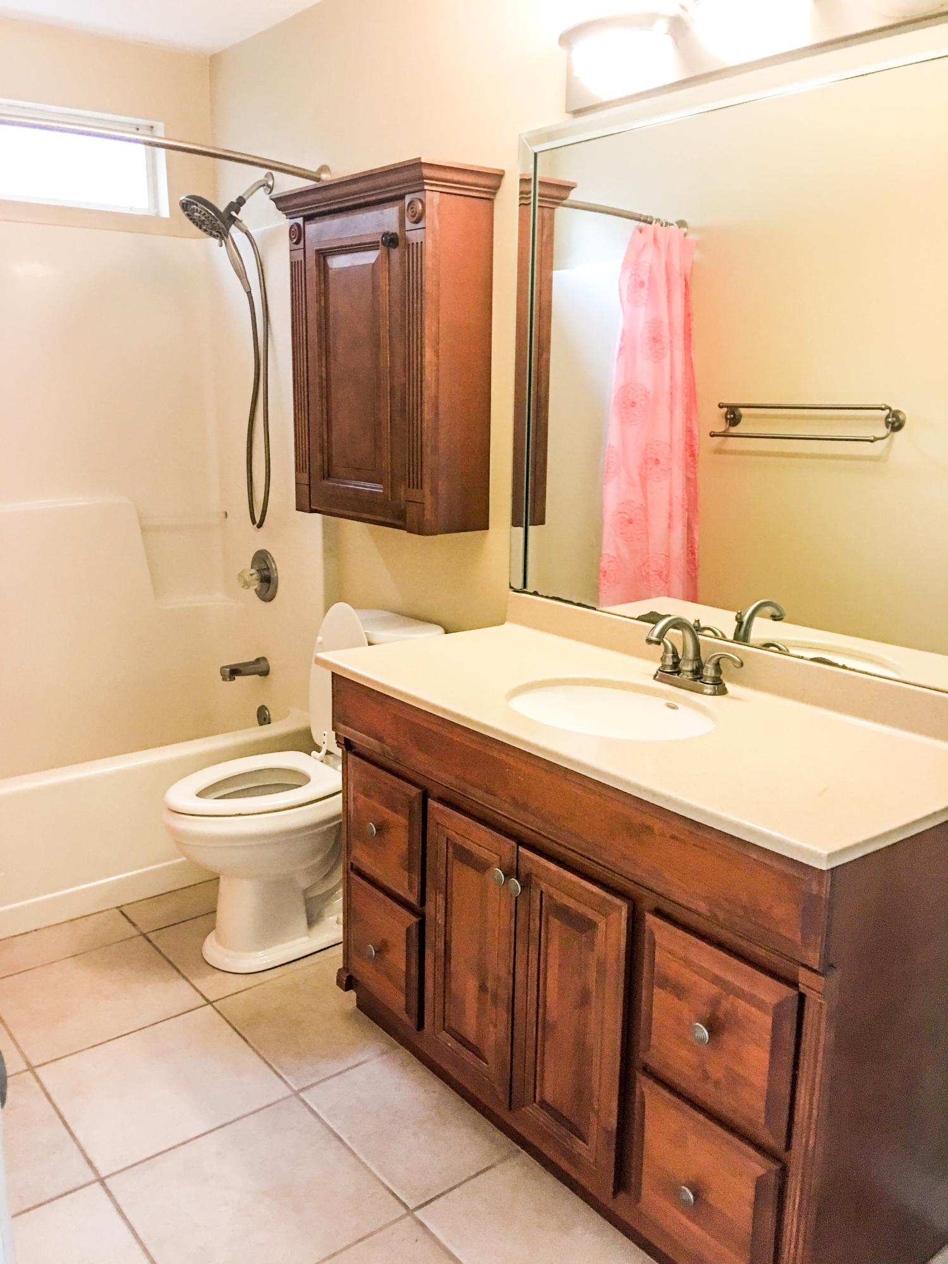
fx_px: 1059
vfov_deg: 61.7
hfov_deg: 48.2
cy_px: 632
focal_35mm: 29
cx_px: 474
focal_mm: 4.15
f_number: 2.2
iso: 125
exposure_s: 1/15
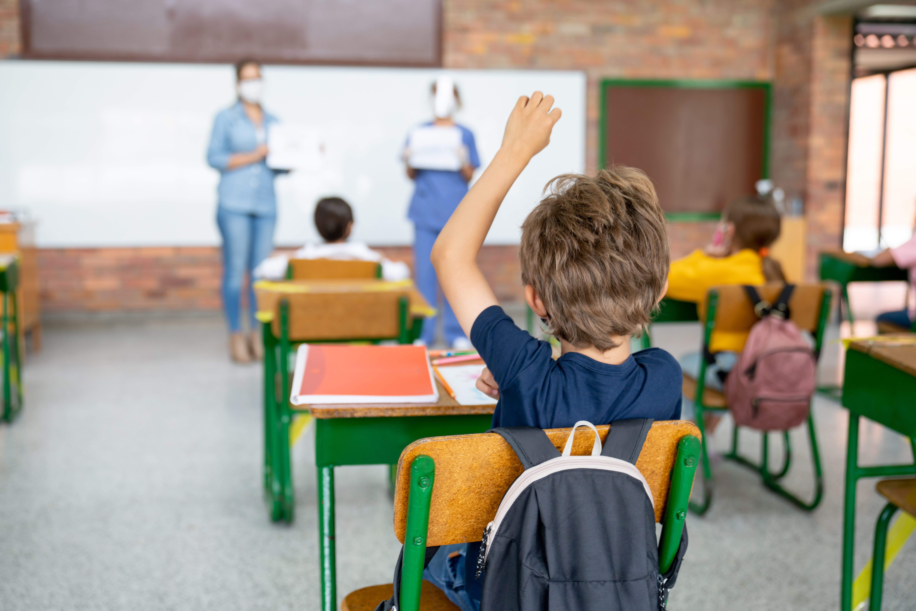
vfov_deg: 31.2
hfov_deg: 45.4
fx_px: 1094
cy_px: 306
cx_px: 458
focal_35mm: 43
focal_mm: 43
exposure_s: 1/160
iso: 400
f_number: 2.8
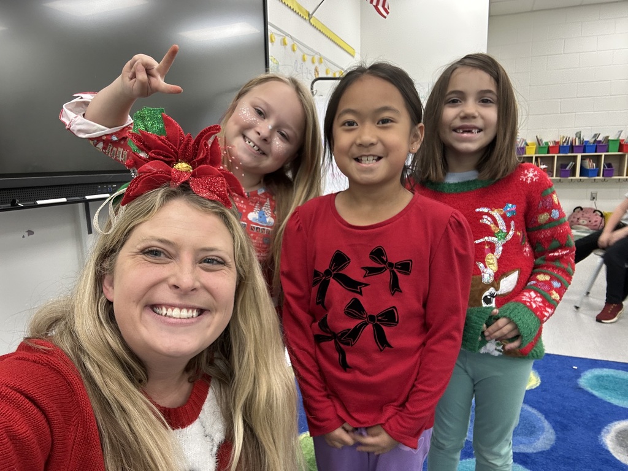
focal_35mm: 23
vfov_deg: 58.9
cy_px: 236
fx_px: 417
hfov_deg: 73.9
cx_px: 314
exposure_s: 1/41
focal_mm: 2.69
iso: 64
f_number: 1.9
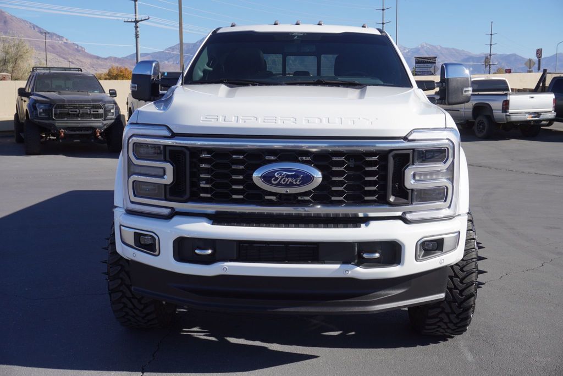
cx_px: 282
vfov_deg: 33.1
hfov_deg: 47.9
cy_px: 188
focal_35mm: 40
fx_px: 634
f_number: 8
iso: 100
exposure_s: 1/200
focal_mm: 27
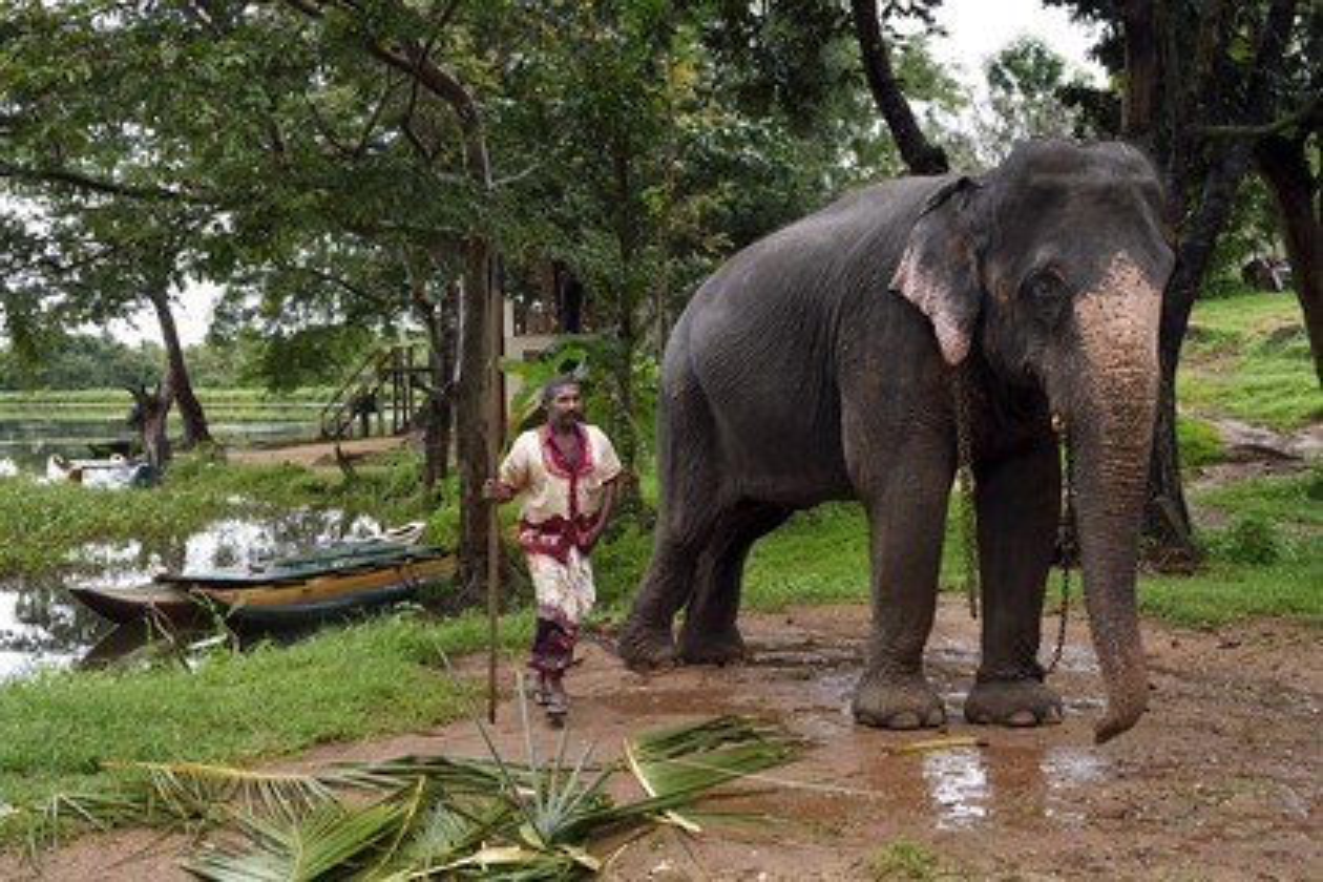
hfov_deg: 54.4
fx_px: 1286
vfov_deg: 37.9
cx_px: 662
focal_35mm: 35
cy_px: 441
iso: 800
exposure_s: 1/160
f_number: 9
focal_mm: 35
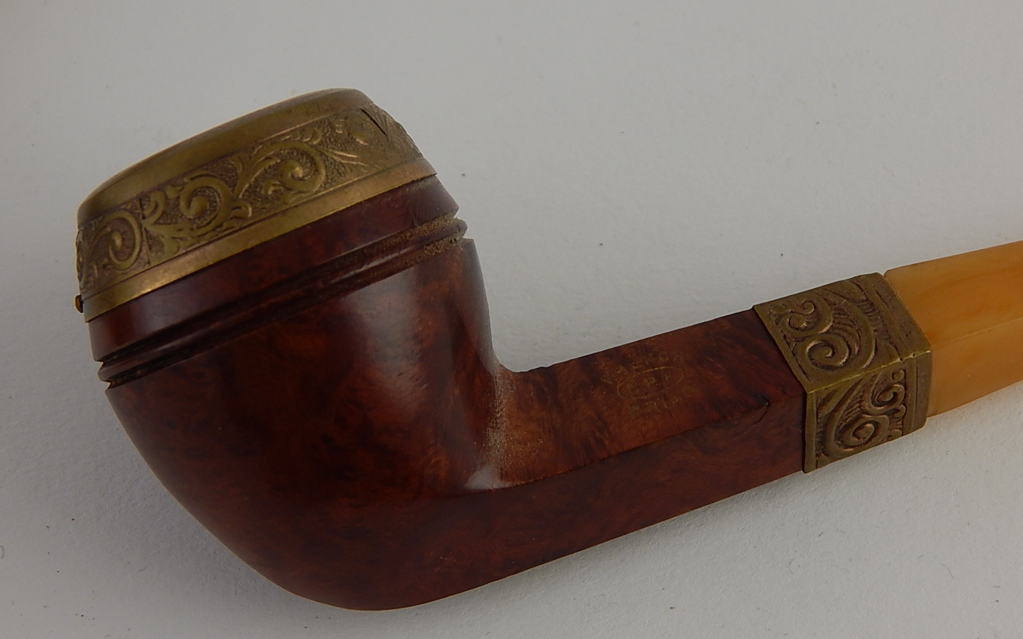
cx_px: 516
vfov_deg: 17.6
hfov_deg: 27.8
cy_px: 325
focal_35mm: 74
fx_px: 2063
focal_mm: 12.3
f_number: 4.1
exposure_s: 1/30
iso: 125
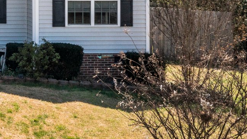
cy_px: -41
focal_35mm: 94
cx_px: -107
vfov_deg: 12.5
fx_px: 615
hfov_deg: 20.1
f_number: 8
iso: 100
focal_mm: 10.26
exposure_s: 1/400
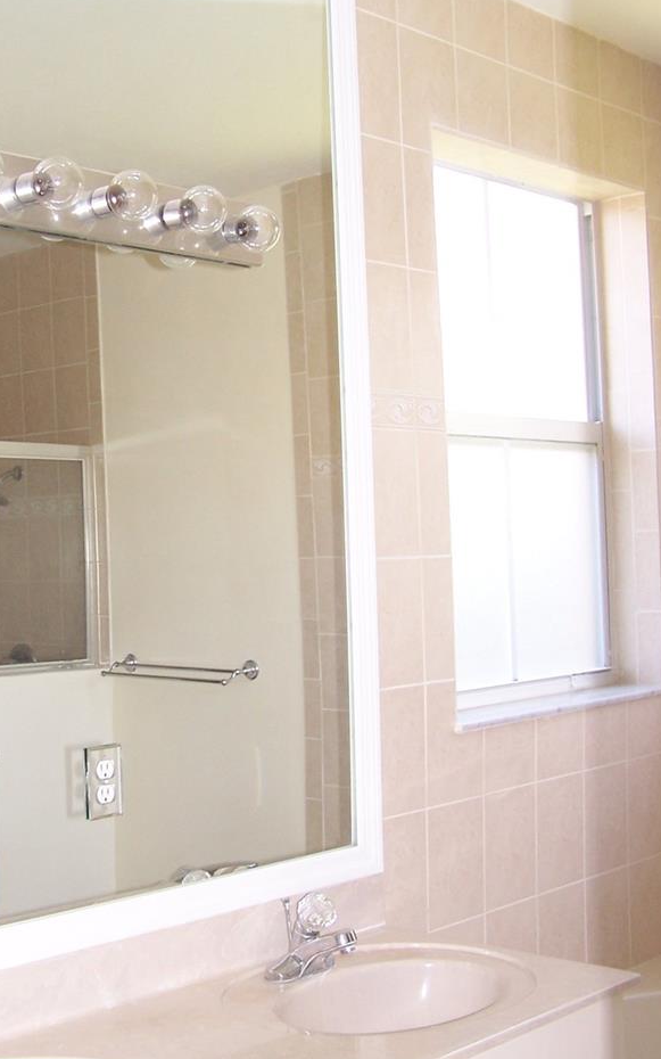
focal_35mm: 52
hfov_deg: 24.6
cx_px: 179
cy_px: 532
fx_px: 1499
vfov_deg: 38.9
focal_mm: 6.3
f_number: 2.8
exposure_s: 1/60
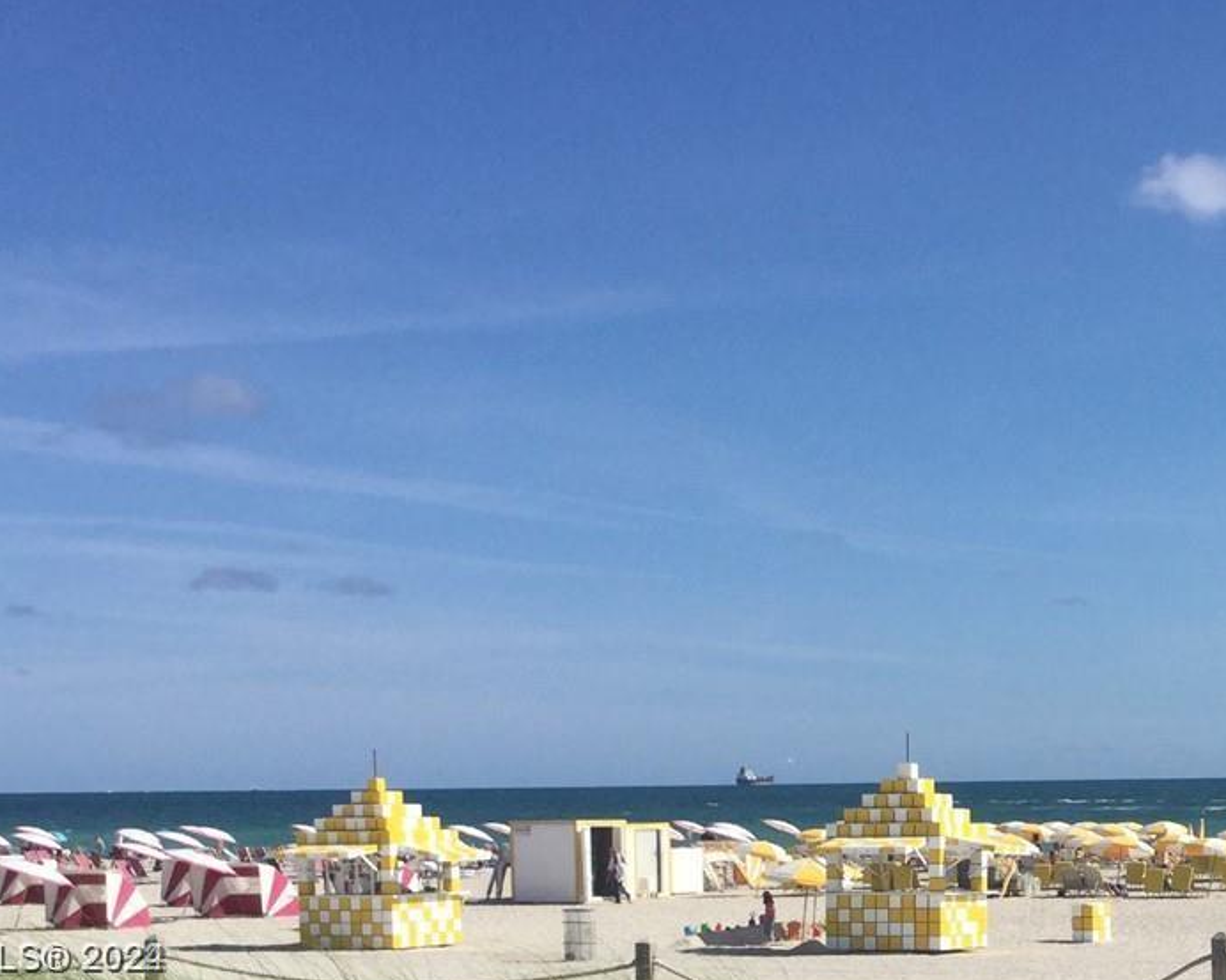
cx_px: 1015
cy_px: 961
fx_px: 2539
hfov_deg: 26.5
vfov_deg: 21.2
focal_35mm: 70
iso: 25
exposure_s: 1/2398
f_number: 2.4
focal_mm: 3.3
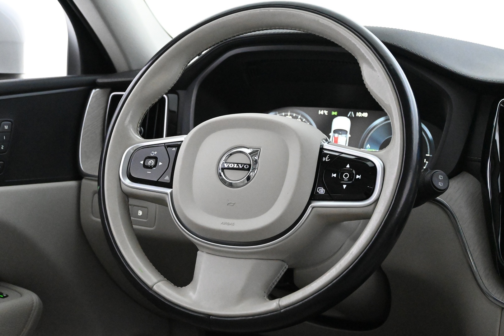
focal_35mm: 54
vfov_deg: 25.1
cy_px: 168
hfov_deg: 36.9
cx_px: 252
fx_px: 756
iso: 11400
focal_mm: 36
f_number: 5.3
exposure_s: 1/60
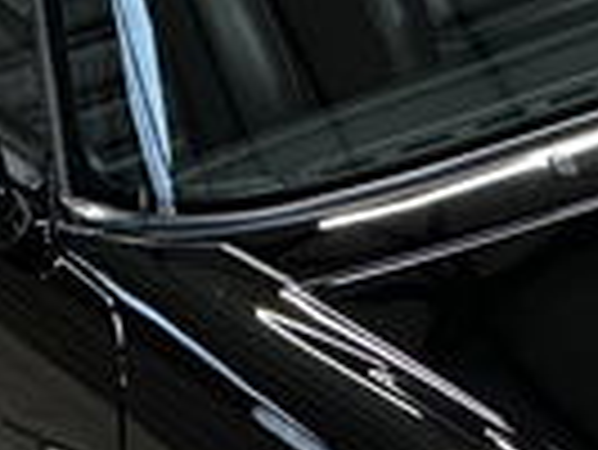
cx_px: 643
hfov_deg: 4.5
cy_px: 459
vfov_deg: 3.4
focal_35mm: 444
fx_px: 7677
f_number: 2.8
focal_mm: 9
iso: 400
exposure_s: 1/50
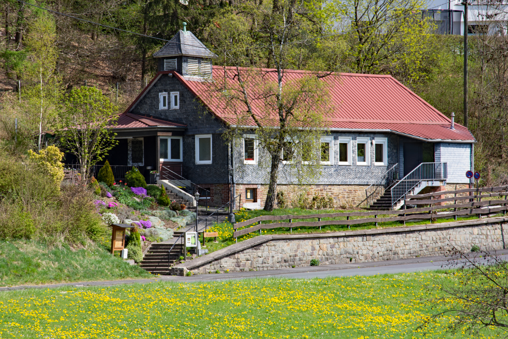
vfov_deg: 8.7
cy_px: 170
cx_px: 254
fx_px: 2222
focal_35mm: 158
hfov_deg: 13.0
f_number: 9
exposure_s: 1/200
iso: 100
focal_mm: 105
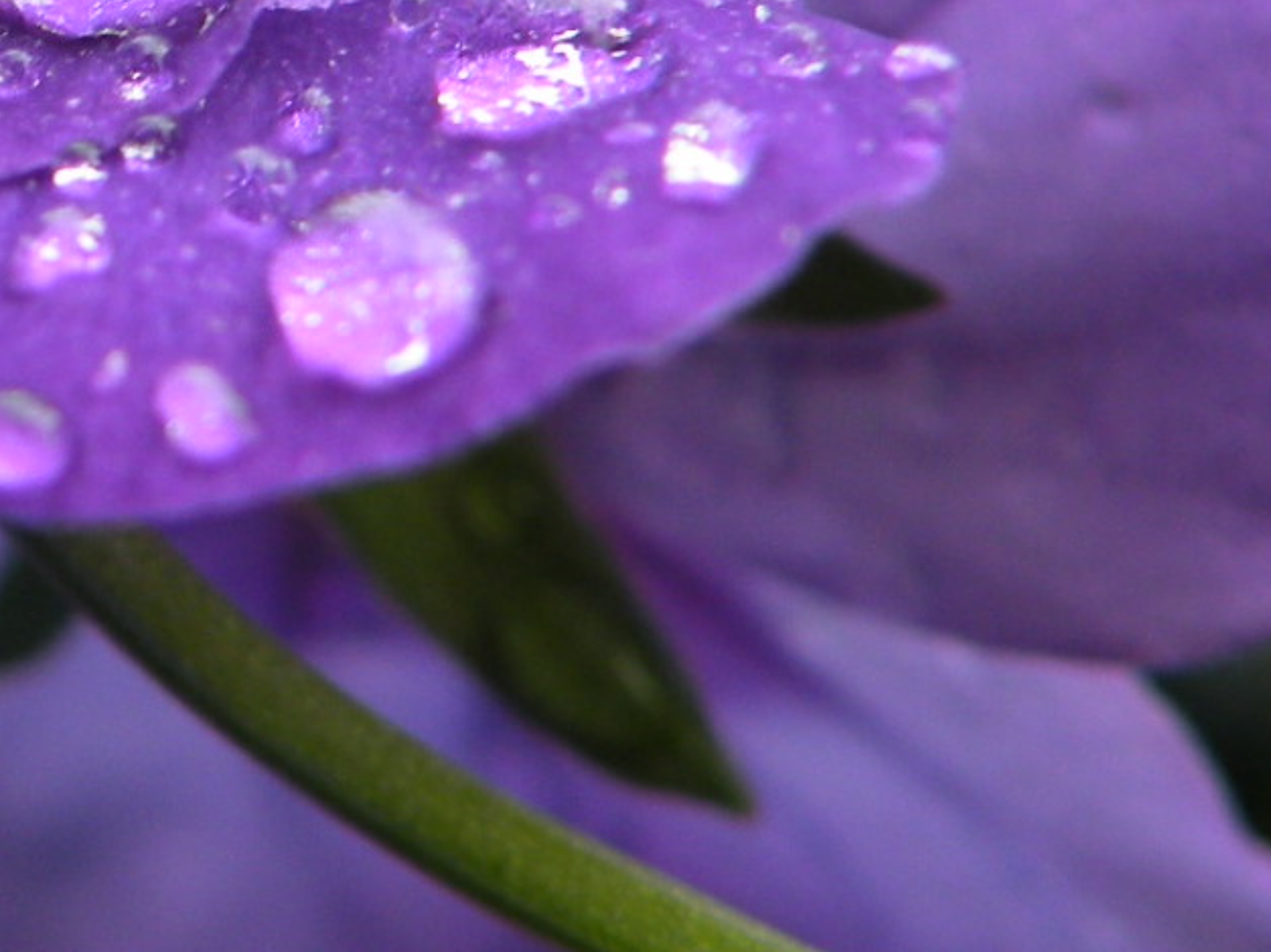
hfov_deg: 13.7
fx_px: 5250
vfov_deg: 10.3
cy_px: -85
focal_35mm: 143
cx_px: 227
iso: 64
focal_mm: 9.8
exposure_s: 1/74.1
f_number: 3.5
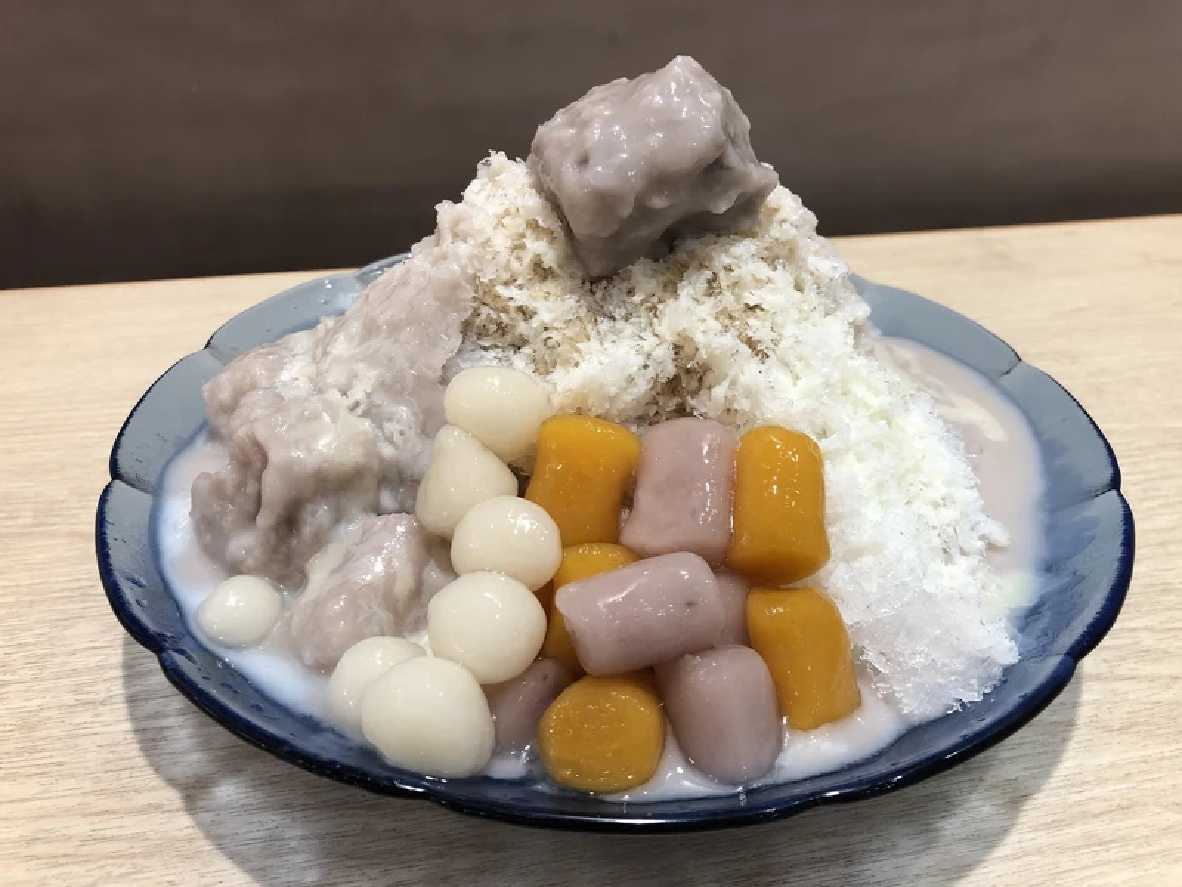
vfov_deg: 49.7
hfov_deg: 63.4
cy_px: 444
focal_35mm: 28
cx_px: 591
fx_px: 956
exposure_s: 1/30
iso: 40
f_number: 1.8
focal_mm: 3.99
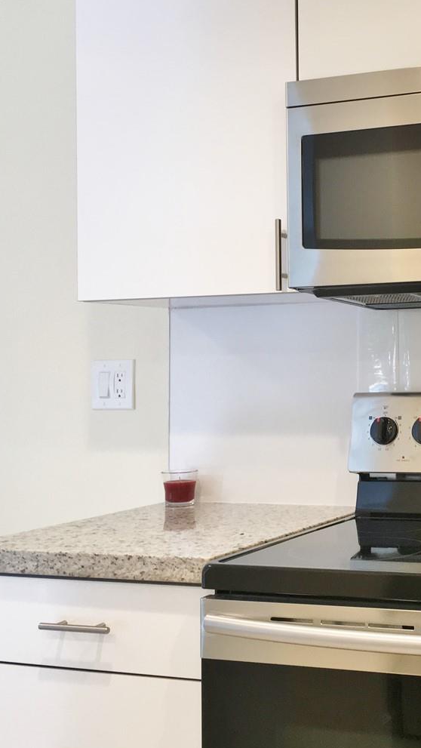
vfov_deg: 40.5
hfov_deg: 22.2
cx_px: 465
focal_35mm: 51
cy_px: 318
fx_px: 1011
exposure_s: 1/30
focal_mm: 4.15
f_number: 2.2
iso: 50
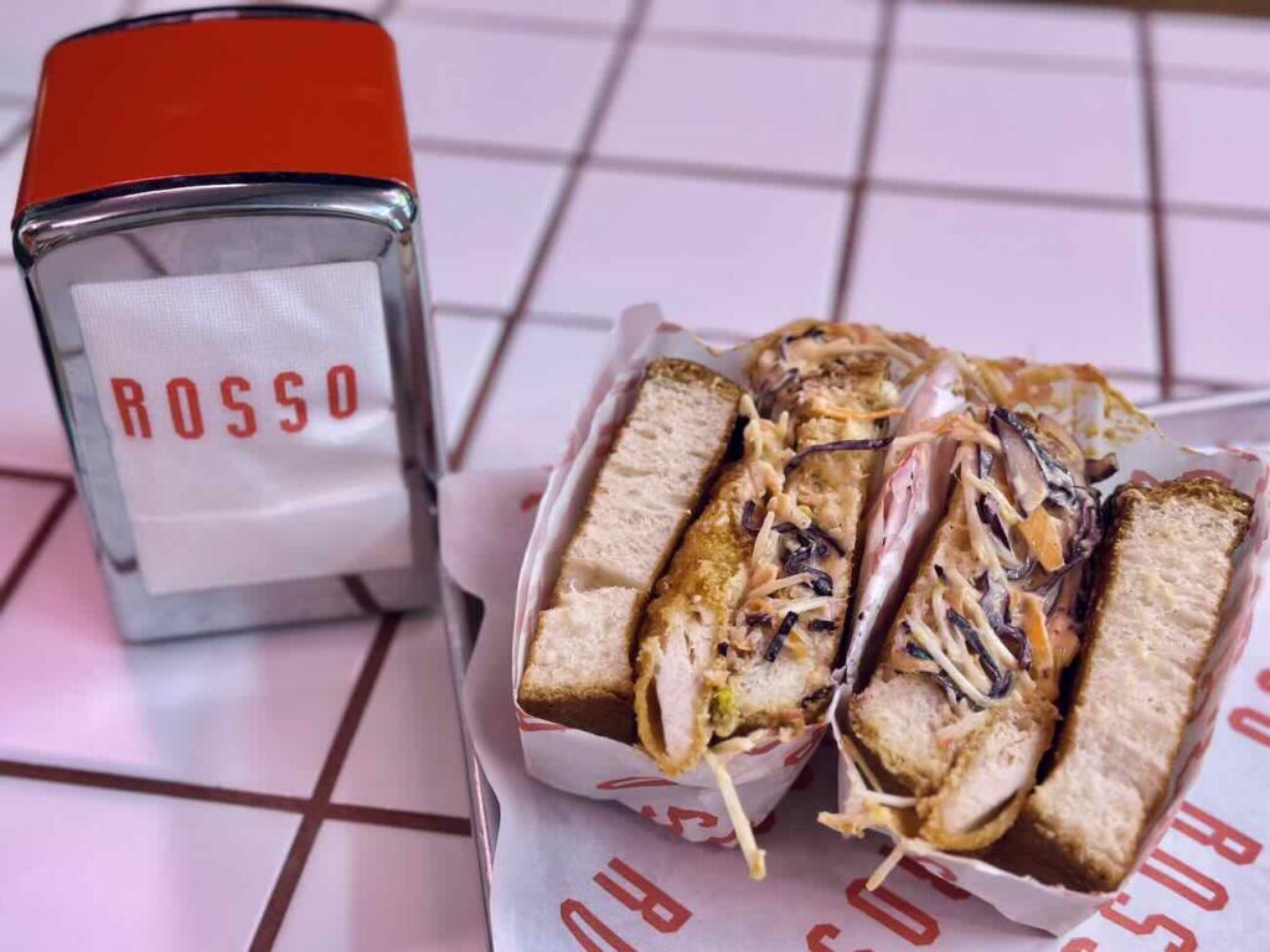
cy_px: 476
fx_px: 1761
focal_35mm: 48
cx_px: 635
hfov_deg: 39.7
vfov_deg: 30.3
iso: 100
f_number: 1.78
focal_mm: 6.86
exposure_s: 1/50
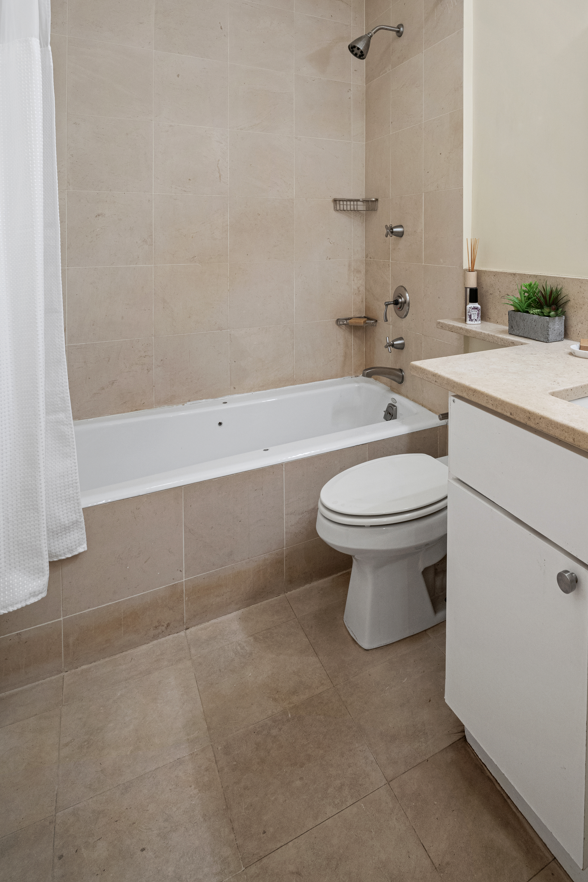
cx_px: 440
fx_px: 514
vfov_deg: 75.4
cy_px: 221
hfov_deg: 56.6
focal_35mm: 21
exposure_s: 1/3
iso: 250
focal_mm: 14
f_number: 11
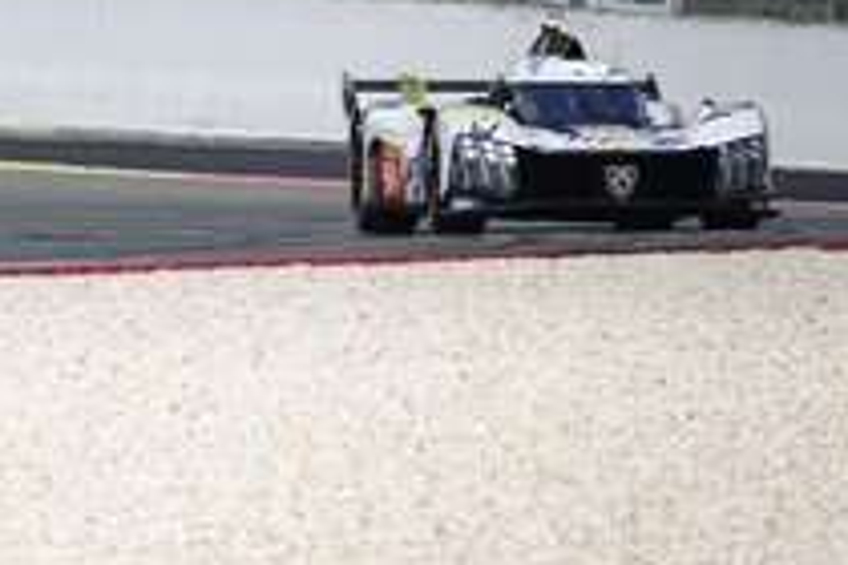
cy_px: 182
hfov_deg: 2.5
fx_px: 19714
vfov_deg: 1.6
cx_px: -8
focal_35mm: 837
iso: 100
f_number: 4
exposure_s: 1/800
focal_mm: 143.15
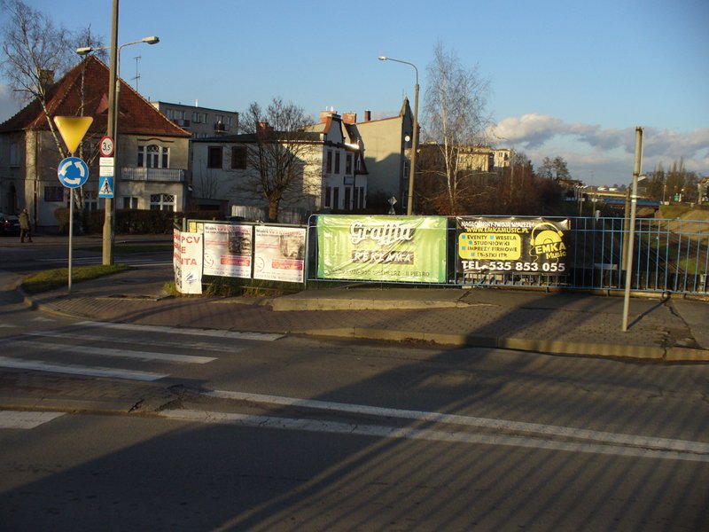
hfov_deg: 50.1
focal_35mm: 37
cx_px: 354
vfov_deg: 38.7
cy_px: 266
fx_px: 758
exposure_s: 1/320
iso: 100
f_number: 5.6
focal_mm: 6.1
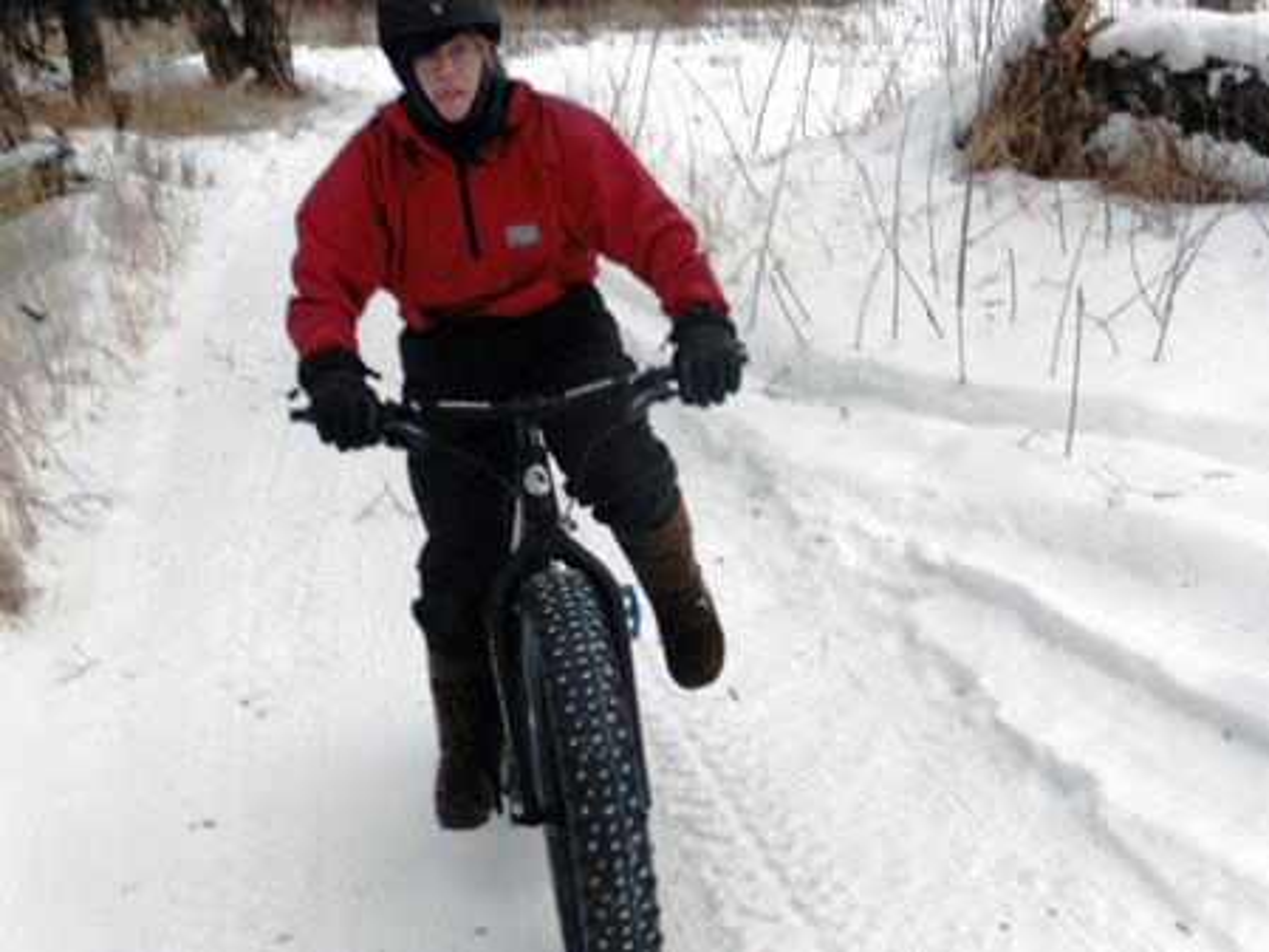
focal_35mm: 54
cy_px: 476
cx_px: 634
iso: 100
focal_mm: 9.7
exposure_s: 1/125
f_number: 4.6
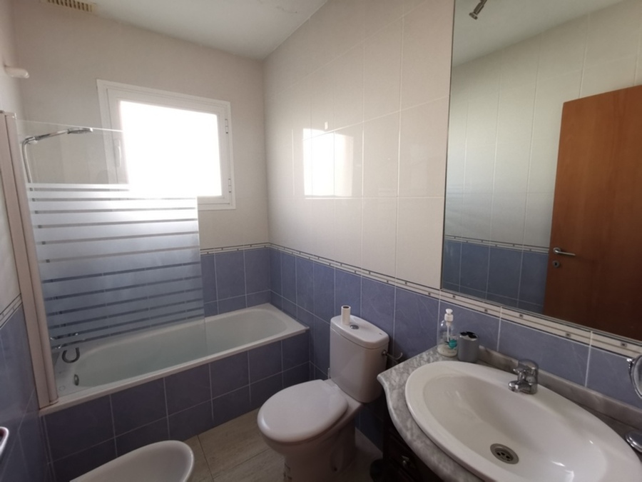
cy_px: 241
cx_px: 321
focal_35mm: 16
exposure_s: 1/100
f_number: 2.2
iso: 320
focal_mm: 2.35
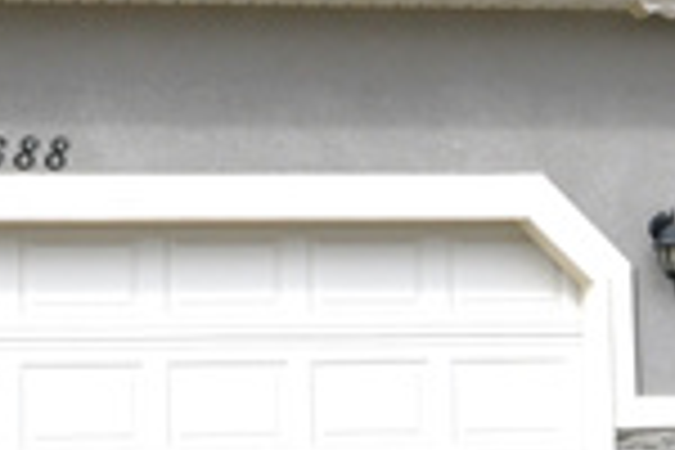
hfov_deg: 15.9
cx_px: 180
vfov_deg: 10.7
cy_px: 128
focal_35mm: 128
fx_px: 2400
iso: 100
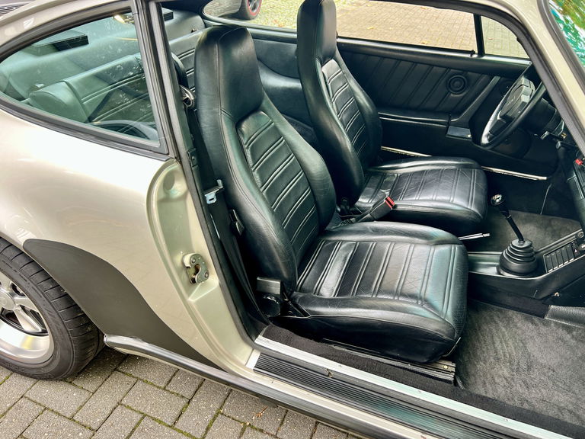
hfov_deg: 67.3
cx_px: 292
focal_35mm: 26
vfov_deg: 53.1
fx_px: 439
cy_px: 220
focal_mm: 5.7
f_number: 1.5
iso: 125
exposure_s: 1/103
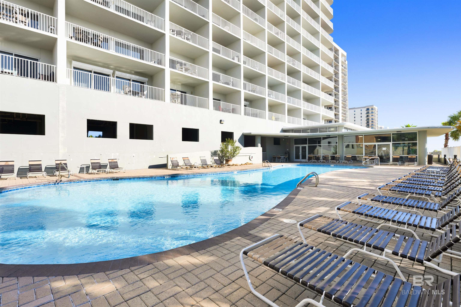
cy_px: 154
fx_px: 211
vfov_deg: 72.1
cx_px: 230
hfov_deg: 95.0
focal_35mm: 16
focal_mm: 16.5
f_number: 11
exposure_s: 1/320
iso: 500
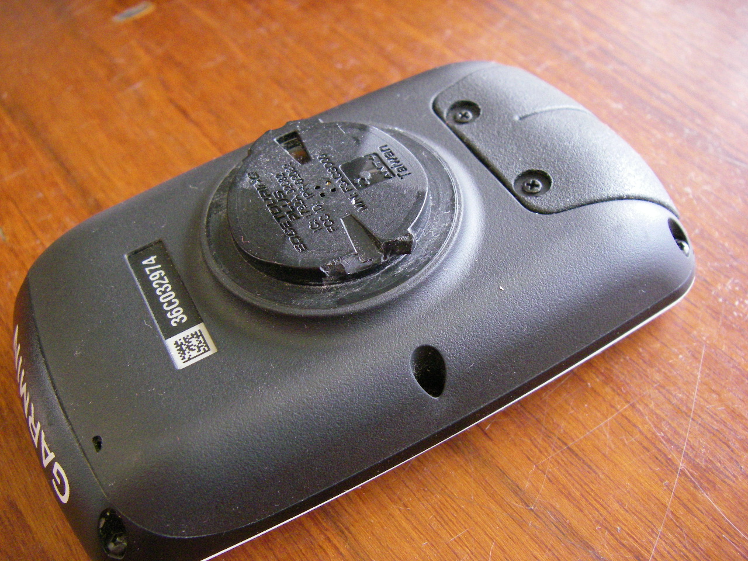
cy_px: 280
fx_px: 821
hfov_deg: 49.0
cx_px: 374
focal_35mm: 38
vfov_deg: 37.7
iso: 400
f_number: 3.3
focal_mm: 6.3
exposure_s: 1/50
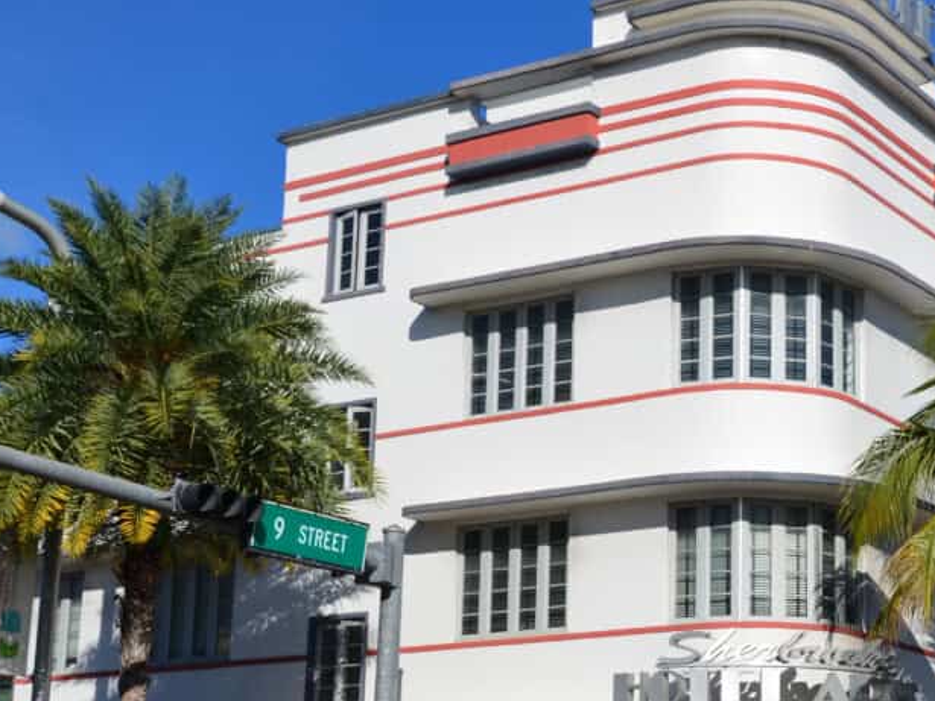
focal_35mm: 73
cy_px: 457
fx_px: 1971
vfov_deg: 20.1
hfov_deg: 26.1
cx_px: 766
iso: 100
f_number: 13
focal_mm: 26
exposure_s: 1/250
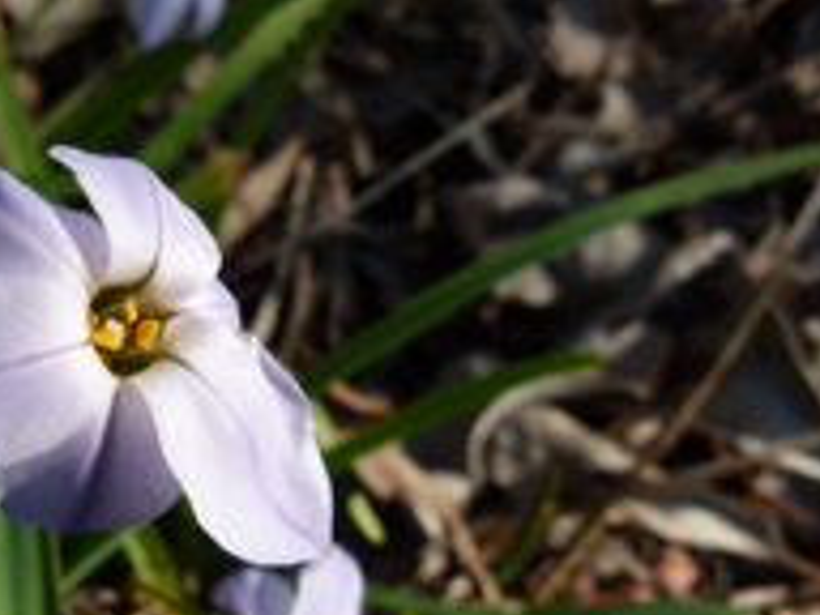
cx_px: 179
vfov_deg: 29.0
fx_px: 1184
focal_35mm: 50
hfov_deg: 37.0
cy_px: 372
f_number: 4
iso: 100
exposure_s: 1/320
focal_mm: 4.5
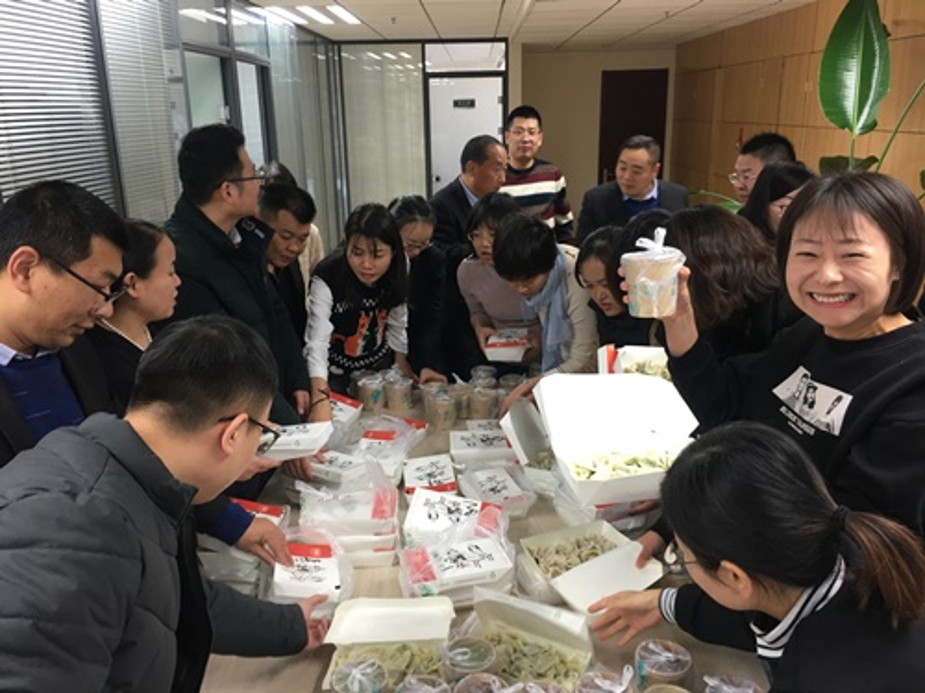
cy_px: 346
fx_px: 775
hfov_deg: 61.7
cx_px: 462
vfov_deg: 48.2
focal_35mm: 29
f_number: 2.2
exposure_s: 1/17
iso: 40
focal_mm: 4.15
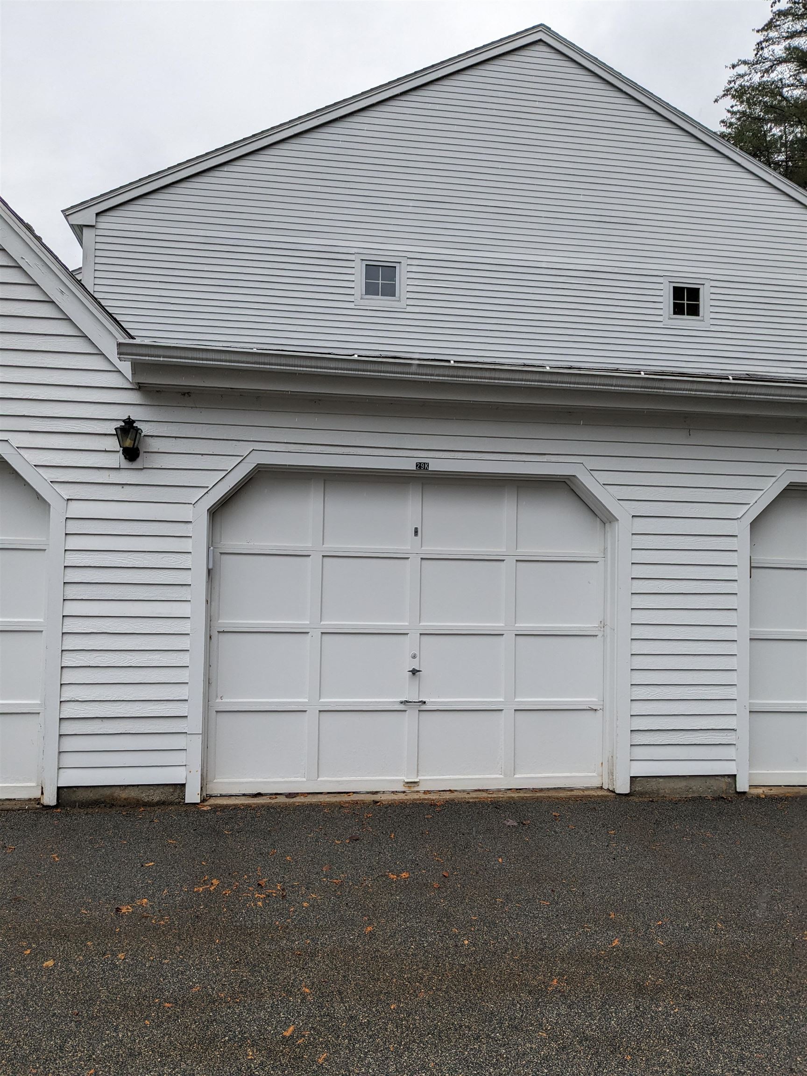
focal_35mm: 27
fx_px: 839
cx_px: 404
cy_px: 538
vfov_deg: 65.3
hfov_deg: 51.4
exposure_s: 1/754
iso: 58
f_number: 1.73
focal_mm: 4.38
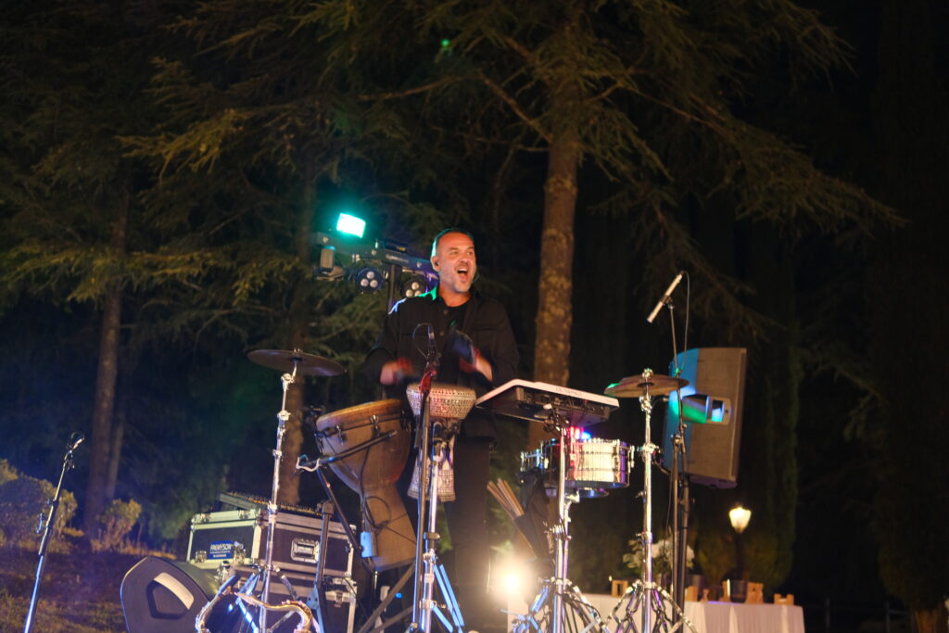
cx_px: 474
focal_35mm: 45
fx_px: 1186
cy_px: 316
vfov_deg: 29.9
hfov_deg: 43.6
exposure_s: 1/25
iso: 800
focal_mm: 30
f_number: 1.4
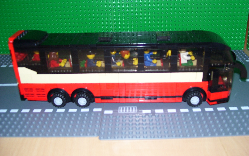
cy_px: 71
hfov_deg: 50.4
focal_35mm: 39
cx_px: 125
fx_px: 265
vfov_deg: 32.8
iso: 80
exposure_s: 1/60
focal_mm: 6
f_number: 2.7
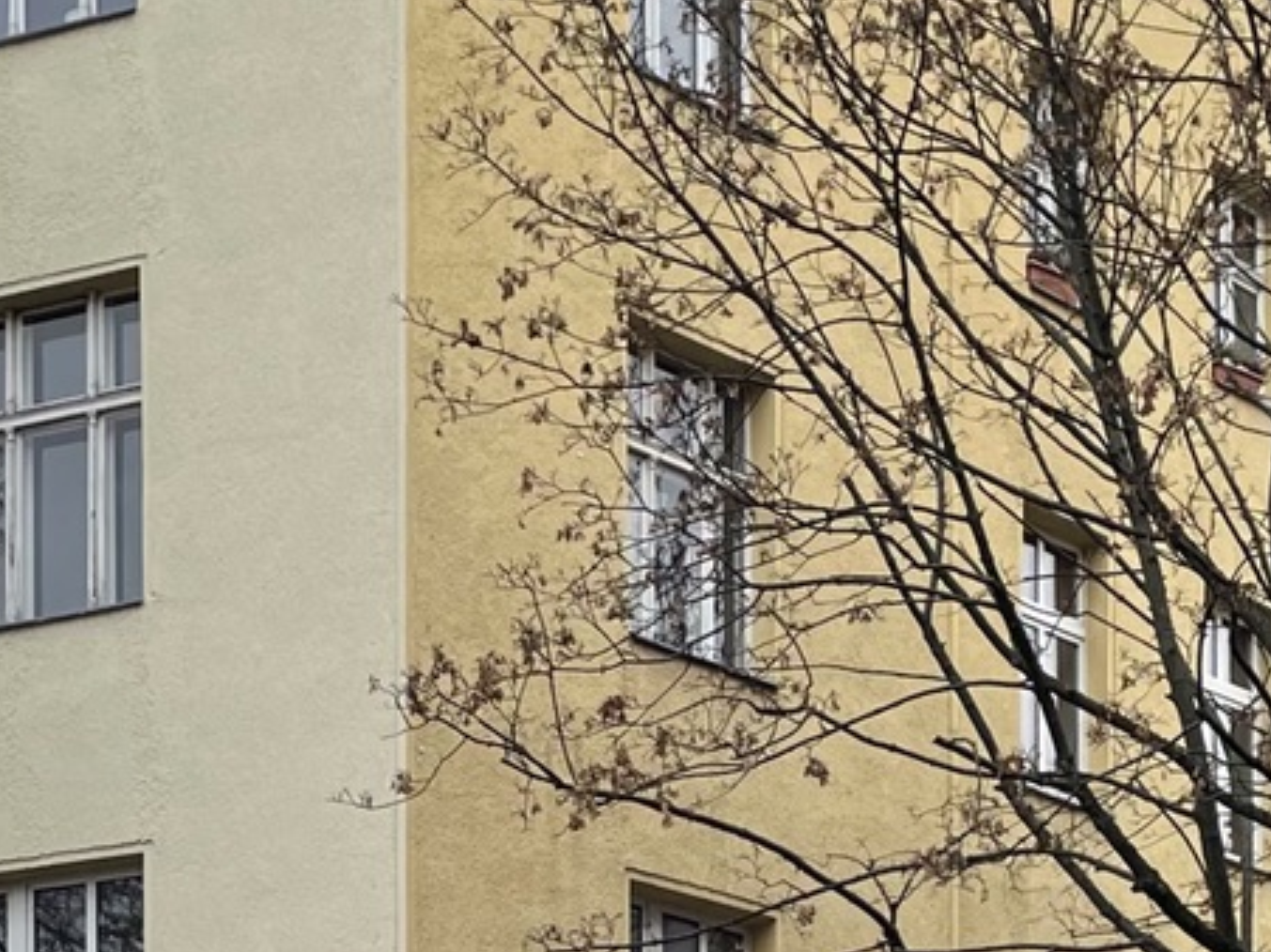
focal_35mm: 59
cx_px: 324
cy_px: 1141
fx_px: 2166
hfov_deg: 32.1
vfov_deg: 22.8
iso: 50
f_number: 1.6
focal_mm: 4.2
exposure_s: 1/121
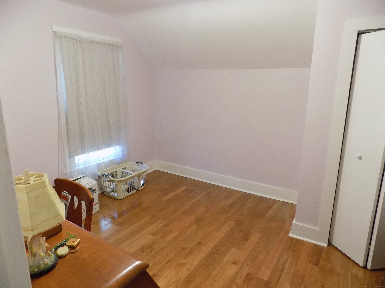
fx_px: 256
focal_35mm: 23
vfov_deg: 58.9
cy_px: 144
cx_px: 192
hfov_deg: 73.9
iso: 400
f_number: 3.1
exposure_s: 1/30
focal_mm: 4
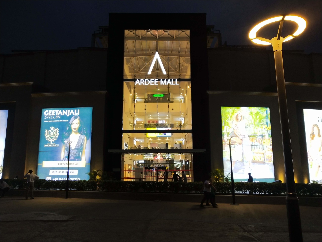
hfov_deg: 60.0
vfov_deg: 46.8
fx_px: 279
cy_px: 121
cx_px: 161
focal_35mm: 30
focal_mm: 3.95
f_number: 1.8
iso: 162
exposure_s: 1/60
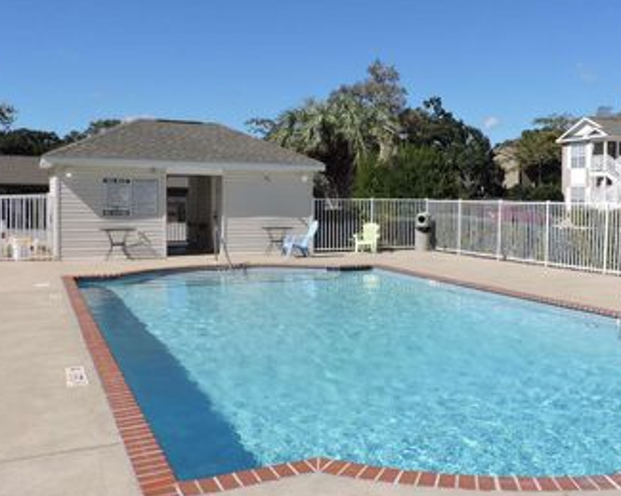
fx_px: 662
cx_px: 388
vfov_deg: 41.1
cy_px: 222
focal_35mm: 36
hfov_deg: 49.8
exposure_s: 1/2500
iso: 180
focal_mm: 4.3
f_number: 3.7
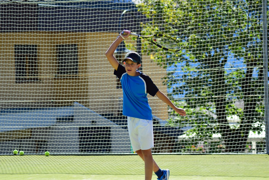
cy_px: 90
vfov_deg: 7.9
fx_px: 1300
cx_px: 134
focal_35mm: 174
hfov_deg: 11.8
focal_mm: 116
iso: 400
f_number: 5.6
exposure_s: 1/1250
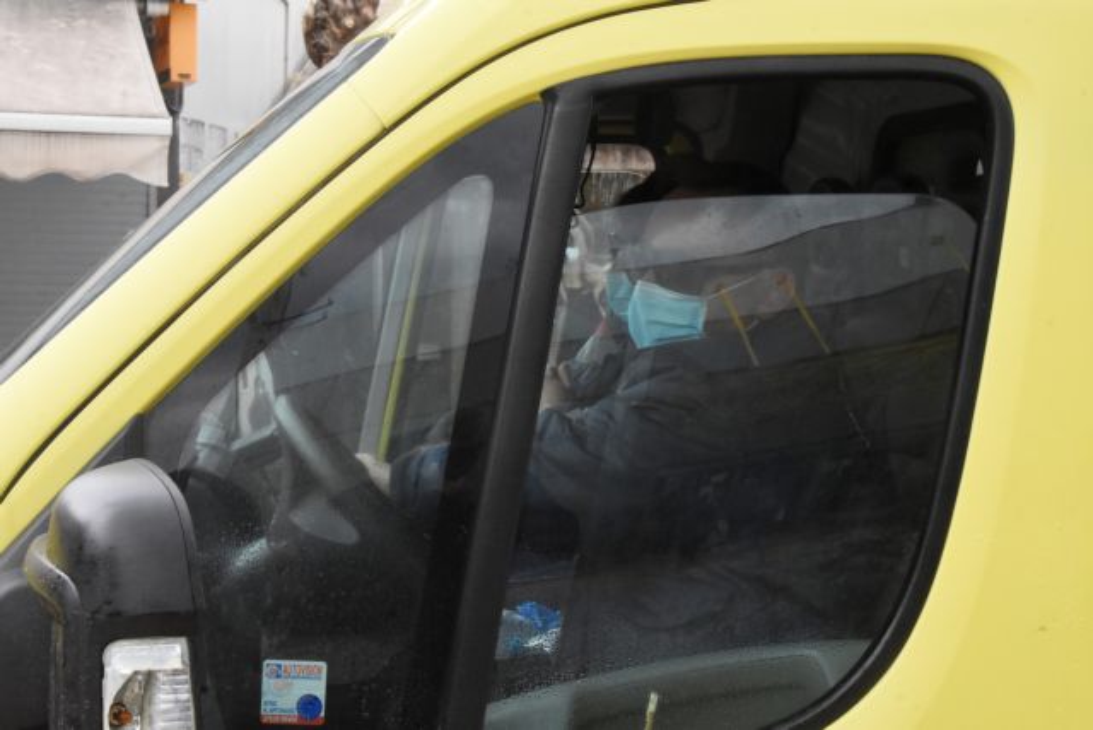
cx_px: 546
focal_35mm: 68
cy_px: 365
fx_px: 2050
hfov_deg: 29.9
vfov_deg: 20.2
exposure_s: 1/640
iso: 4000
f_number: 13
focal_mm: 45
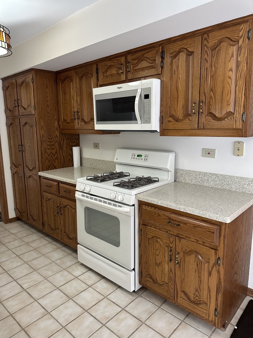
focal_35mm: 24
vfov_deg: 71.6
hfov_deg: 56.8
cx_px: 126
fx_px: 234
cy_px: 169
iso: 200
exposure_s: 1/60
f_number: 1.78
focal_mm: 6.86
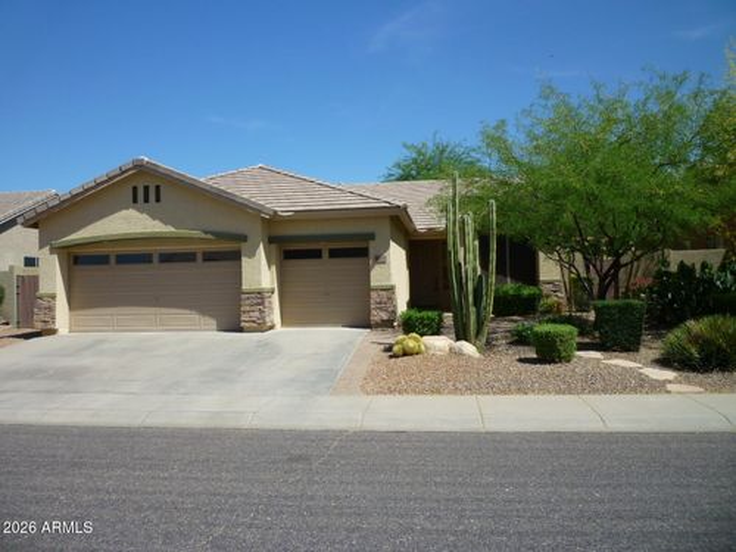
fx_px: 617
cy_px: 276
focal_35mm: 29
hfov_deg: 61.7
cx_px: 368
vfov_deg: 48.2
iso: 80
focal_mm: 5.2
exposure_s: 1/640
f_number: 4
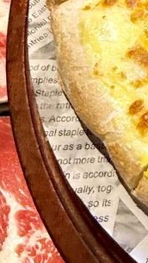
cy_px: -105
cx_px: 303
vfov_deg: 24.4
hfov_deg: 14.0
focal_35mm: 72
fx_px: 501
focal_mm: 2.22
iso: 160
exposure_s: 1/100
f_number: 2.2
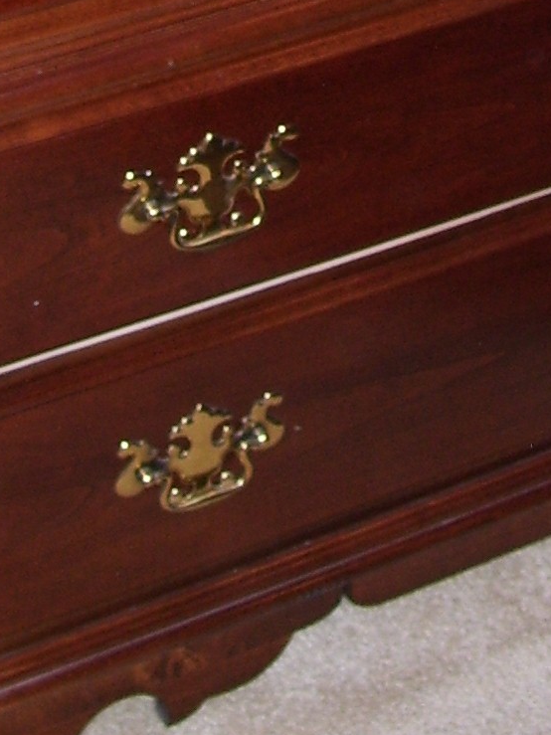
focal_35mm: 129
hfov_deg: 11.5
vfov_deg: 14.2
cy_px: -400
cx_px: 362
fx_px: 2739
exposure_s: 1/60
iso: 80
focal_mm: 6
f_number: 2.7
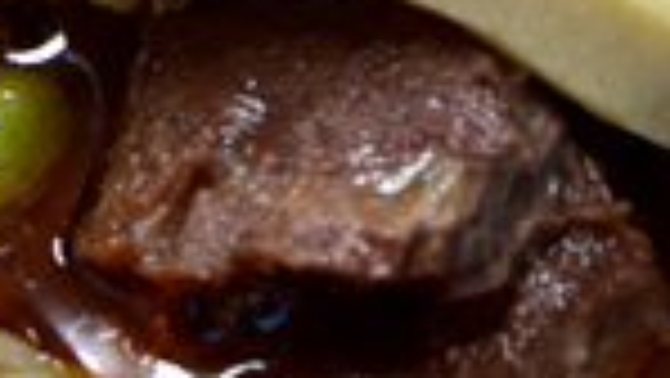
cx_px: 4
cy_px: -151
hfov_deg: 5.8
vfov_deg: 3.3
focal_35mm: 368
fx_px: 6541
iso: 1600
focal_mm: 34
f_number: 5.6
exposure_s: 1/60
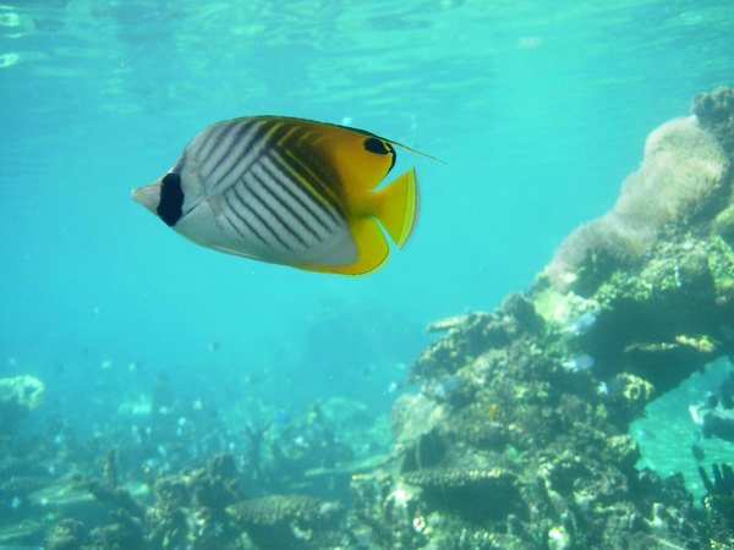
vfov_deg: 37.7
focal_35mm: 38
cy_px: 275
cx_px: 367
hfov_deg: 49.0
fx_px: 806
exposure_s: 1/114
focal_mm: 7.8
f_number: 2.8
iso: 79
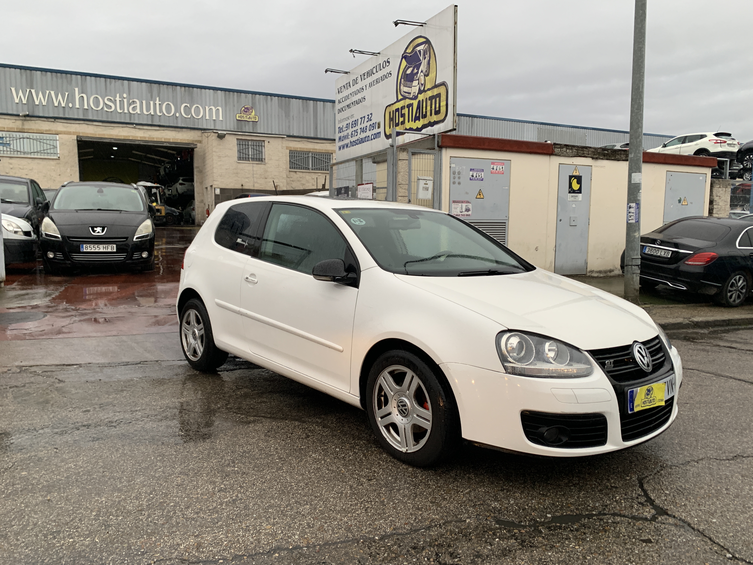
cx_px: 376
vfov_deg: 53.1
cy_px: 282
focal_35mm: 26
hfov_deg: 67.3
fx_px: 566
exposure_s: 1/102
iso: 100
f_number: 1.8
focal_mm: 4.25
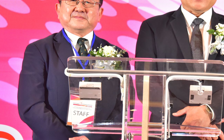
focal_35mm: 241
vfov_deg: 5.4
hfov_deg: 8.7
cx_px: 144
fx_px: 1471
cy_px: 65
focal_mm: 122
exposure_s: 1/200
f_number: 6.3
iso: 5000
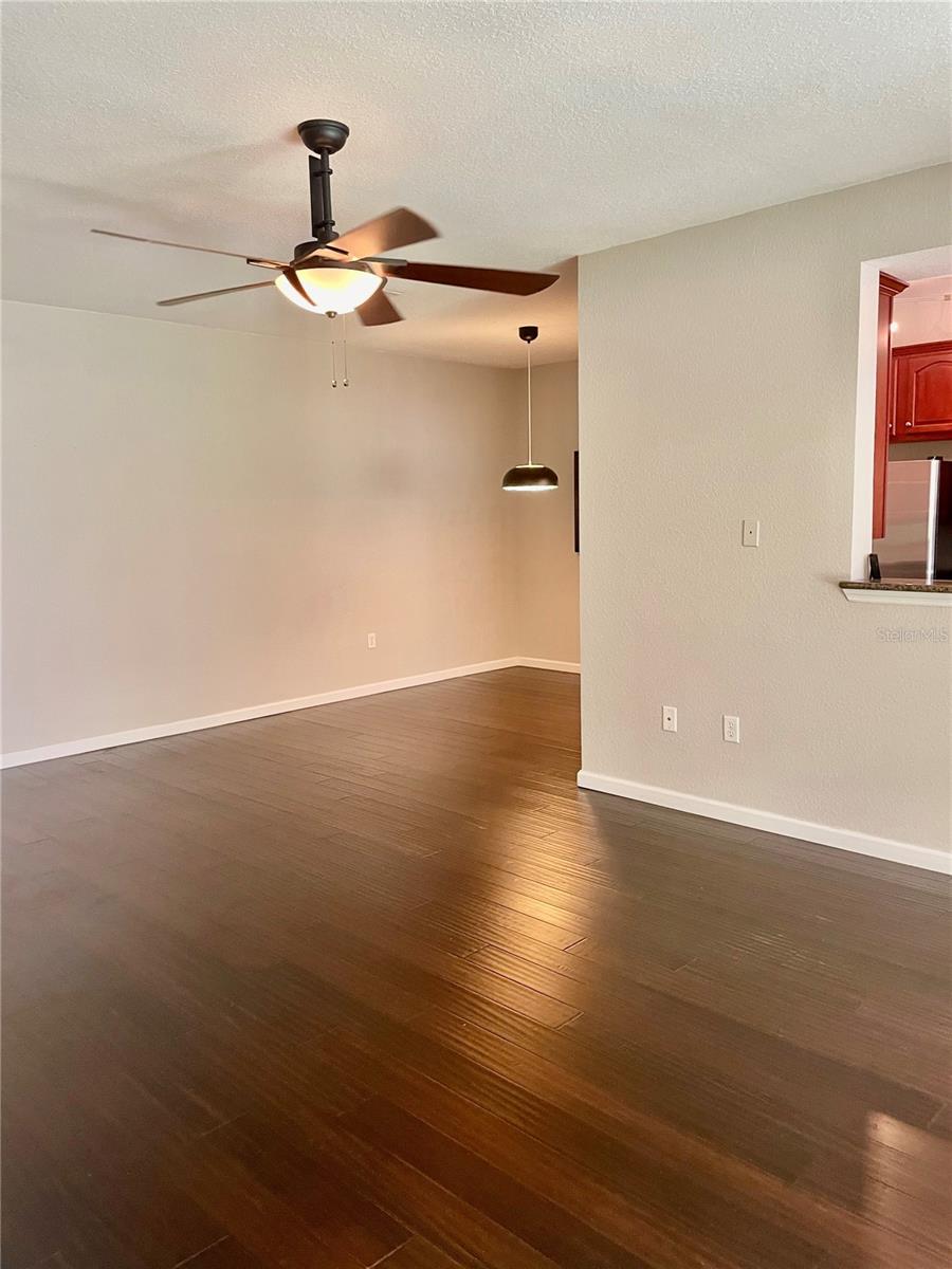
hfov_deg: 53.1
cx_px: 476
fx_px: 953
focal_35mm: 26
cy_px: 634
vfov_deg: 67.3
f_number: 1.6
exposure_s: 1/60
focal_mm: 4.2
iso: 200
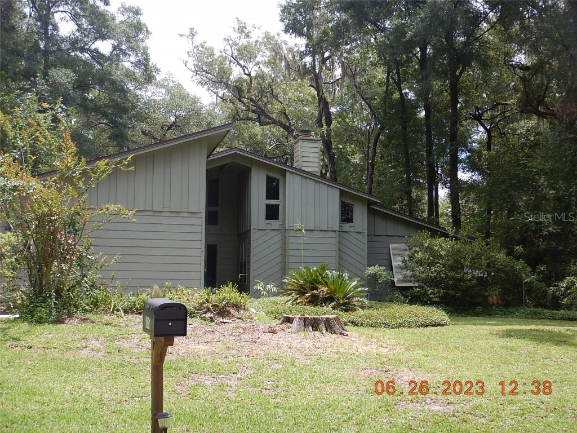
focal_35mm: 44
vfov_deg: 32.9
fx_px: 733
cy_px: 216
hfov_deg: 42.9
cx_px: 288
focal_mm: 7.8
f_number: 4.3
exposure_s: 1/400
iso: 125
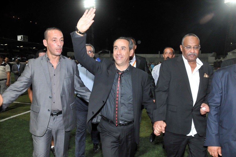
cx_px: 118
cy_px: 78
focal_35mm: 27
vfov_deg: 47.8
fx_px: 177
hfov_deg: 67.4
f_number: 6.7
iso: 1600
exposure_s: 1/250
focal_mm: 18
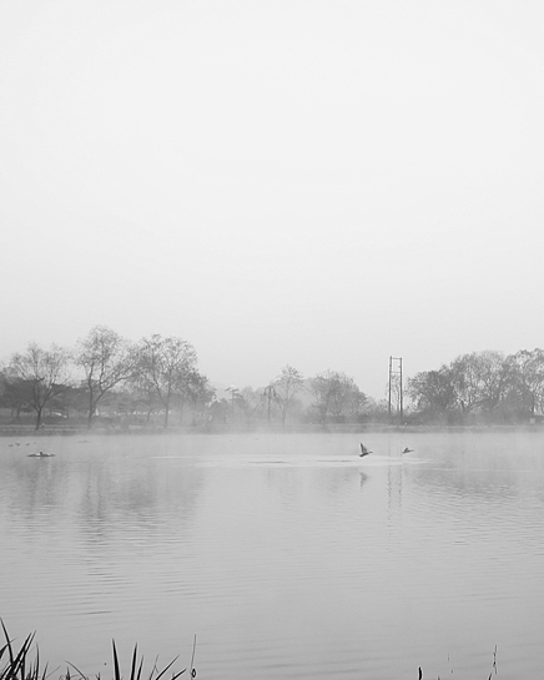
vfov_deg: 42.1
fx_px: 883
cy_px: 361
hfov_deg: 32.1
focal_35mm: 44
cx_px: 515
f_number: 8
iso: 400
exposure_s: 1/50
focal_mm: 17
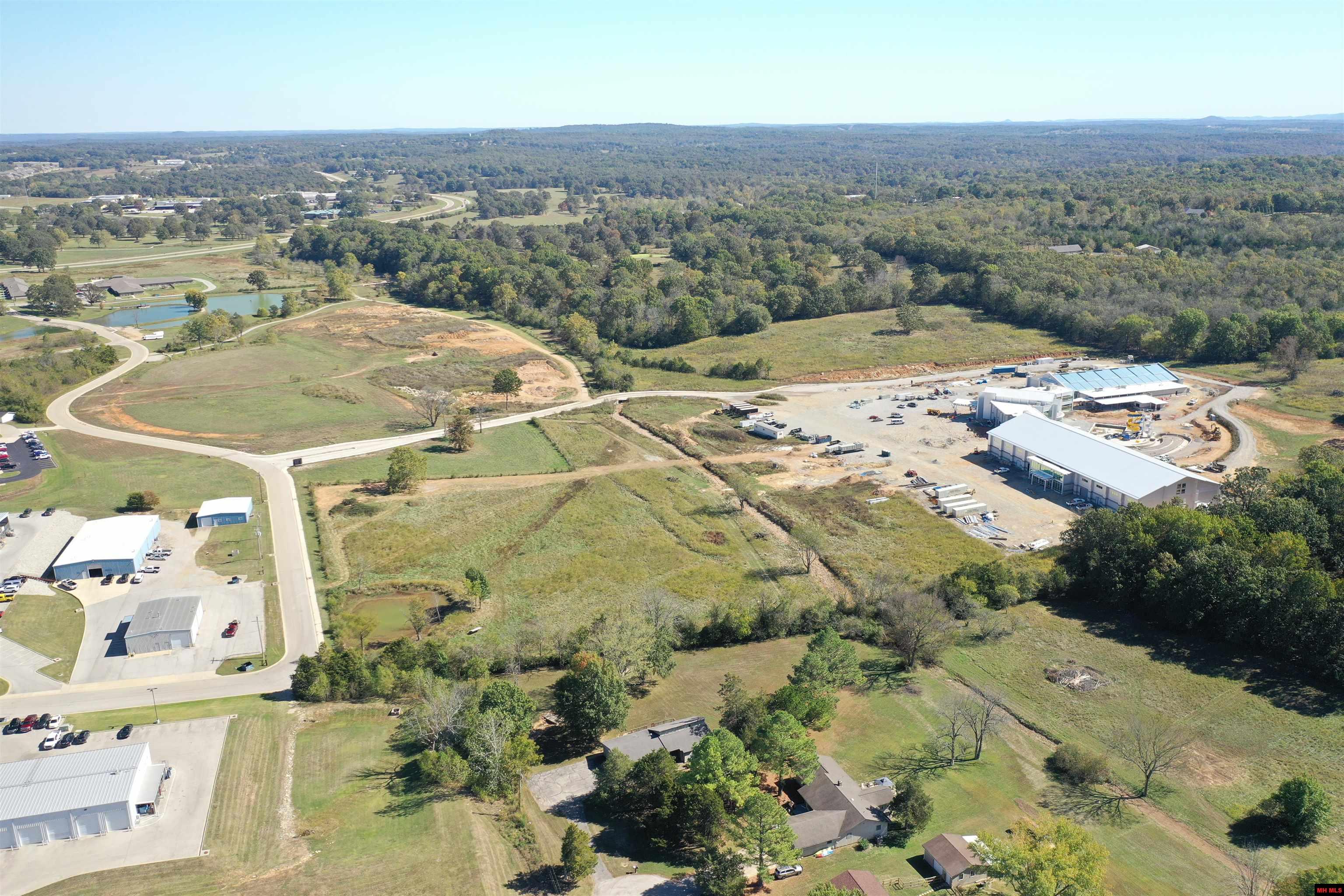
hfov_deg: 65.5
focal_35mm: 28
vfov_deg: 46.4
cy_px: 448
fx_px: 1045
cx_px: 672
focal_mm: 10.26
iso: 100
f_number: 3.2
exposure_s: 1/40
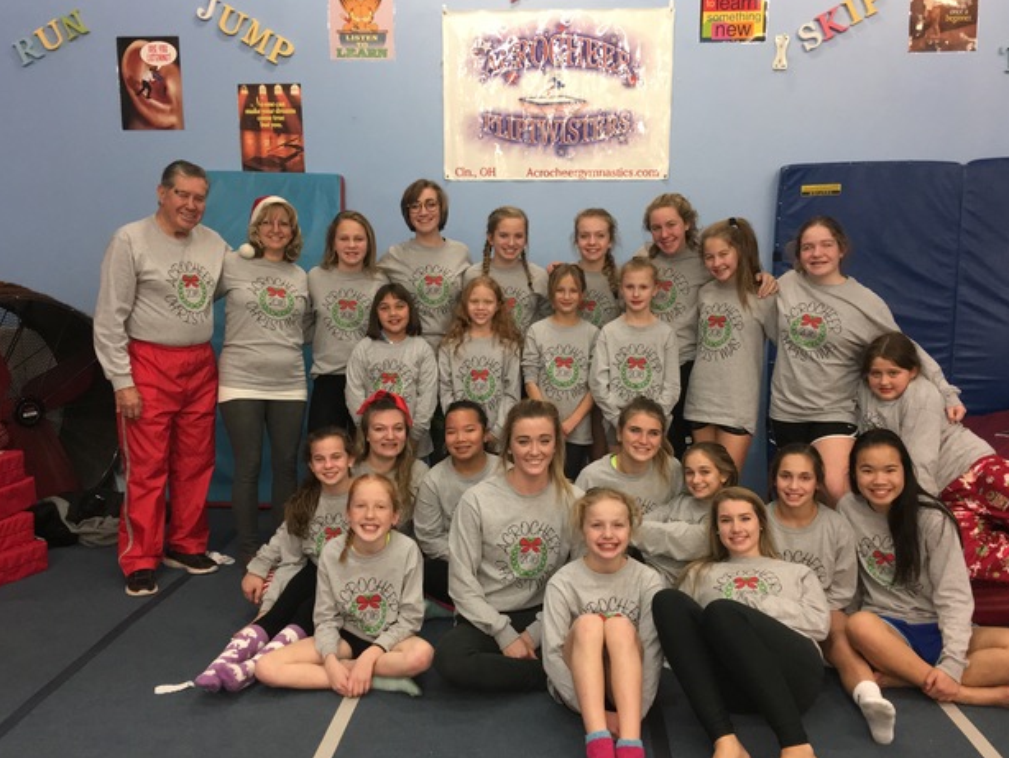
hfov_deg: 53.9
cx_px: 508
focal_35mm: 34
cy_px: 416
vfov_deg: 41.8
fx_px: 991
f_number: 2.2
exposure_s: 1/30
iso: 200
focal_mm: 4.15
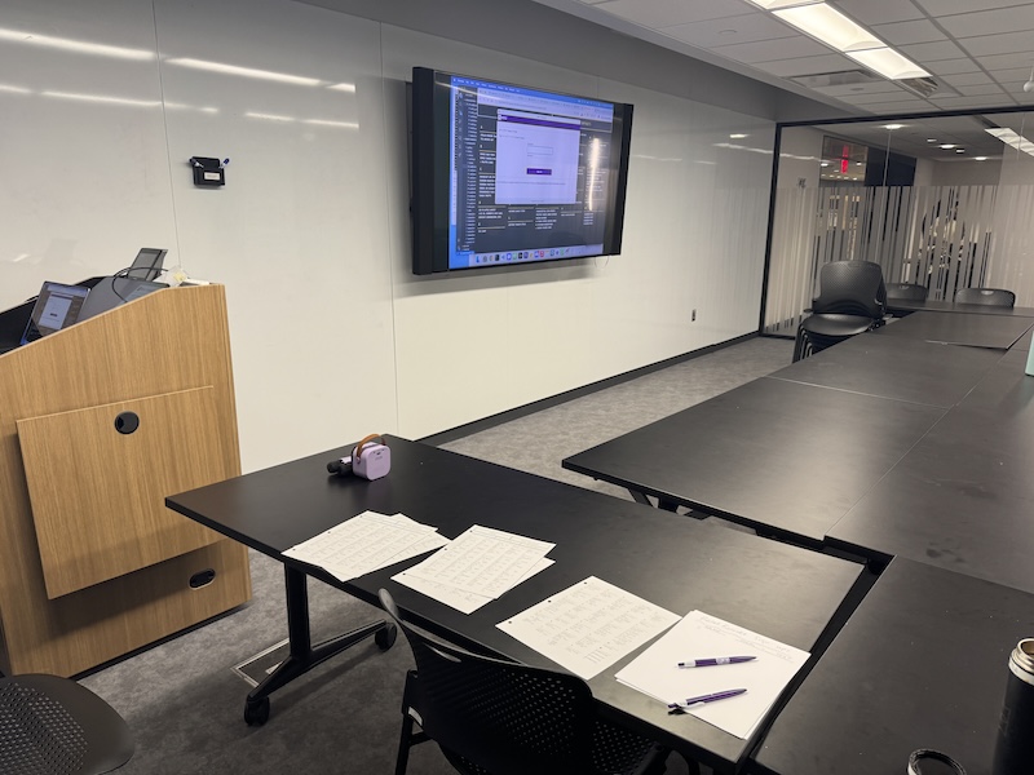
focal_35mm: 24
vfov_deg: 56.8
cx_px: 517
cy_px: 388
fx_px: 717
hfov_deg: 71.6
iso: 125
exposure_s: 1/120
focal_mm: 6.76
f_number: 1.78
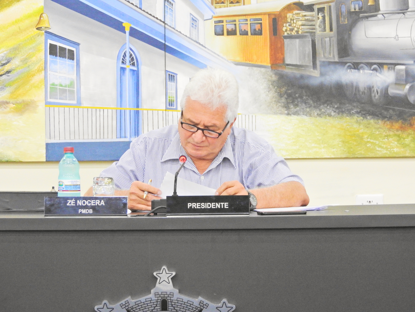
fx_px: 2638
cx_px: 208
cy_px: 156
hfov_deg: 9.0
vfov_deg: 6.8
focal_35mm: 220
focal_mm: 39.4
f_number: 5.3
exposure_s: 1/8
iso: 800
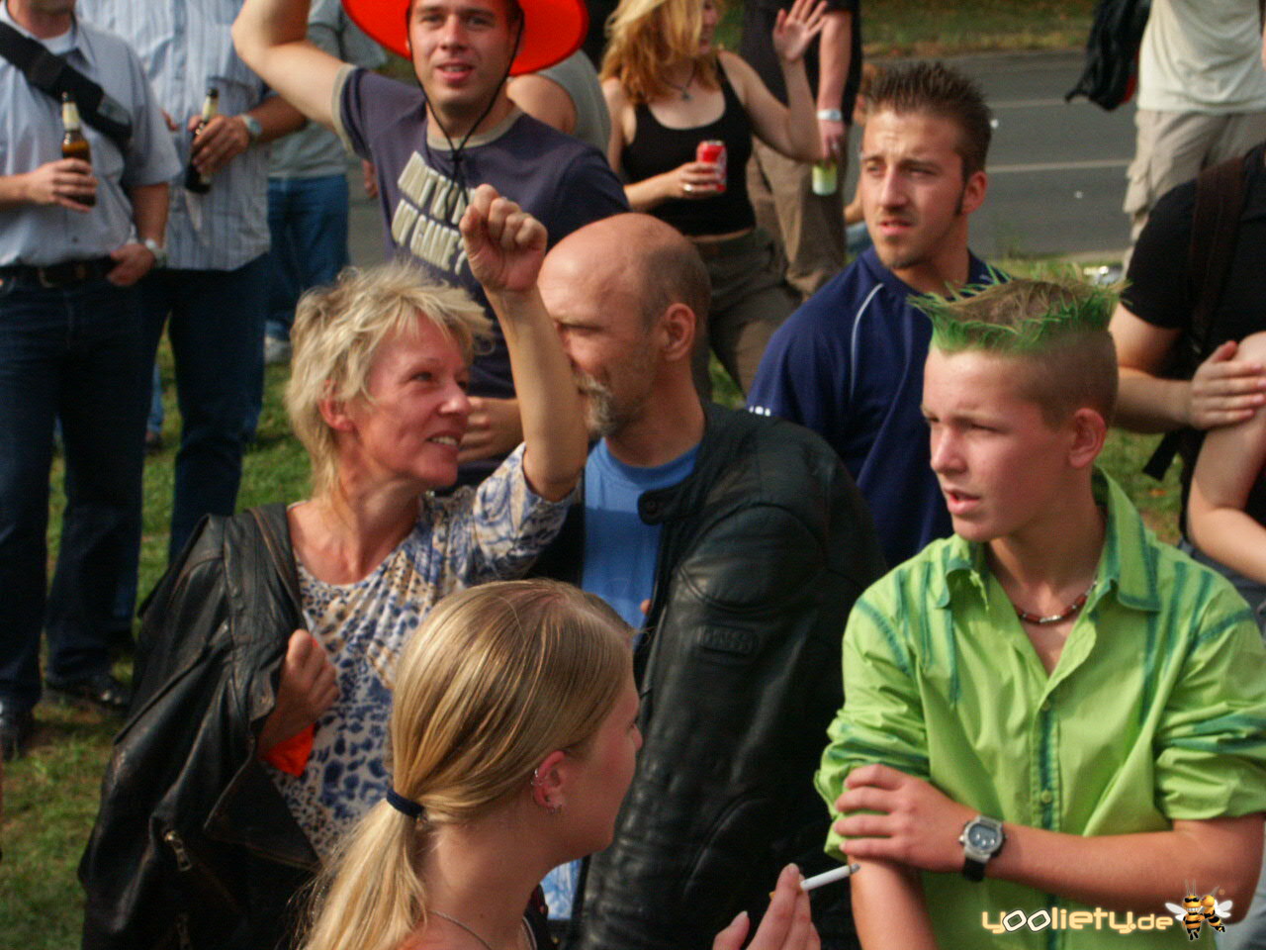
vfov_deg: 15.9
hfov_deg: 21.1
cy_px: 475
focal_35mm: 93
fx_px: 3401
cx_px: 633
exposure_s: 1/1500
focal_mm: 23.05
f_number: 4.5
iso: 200
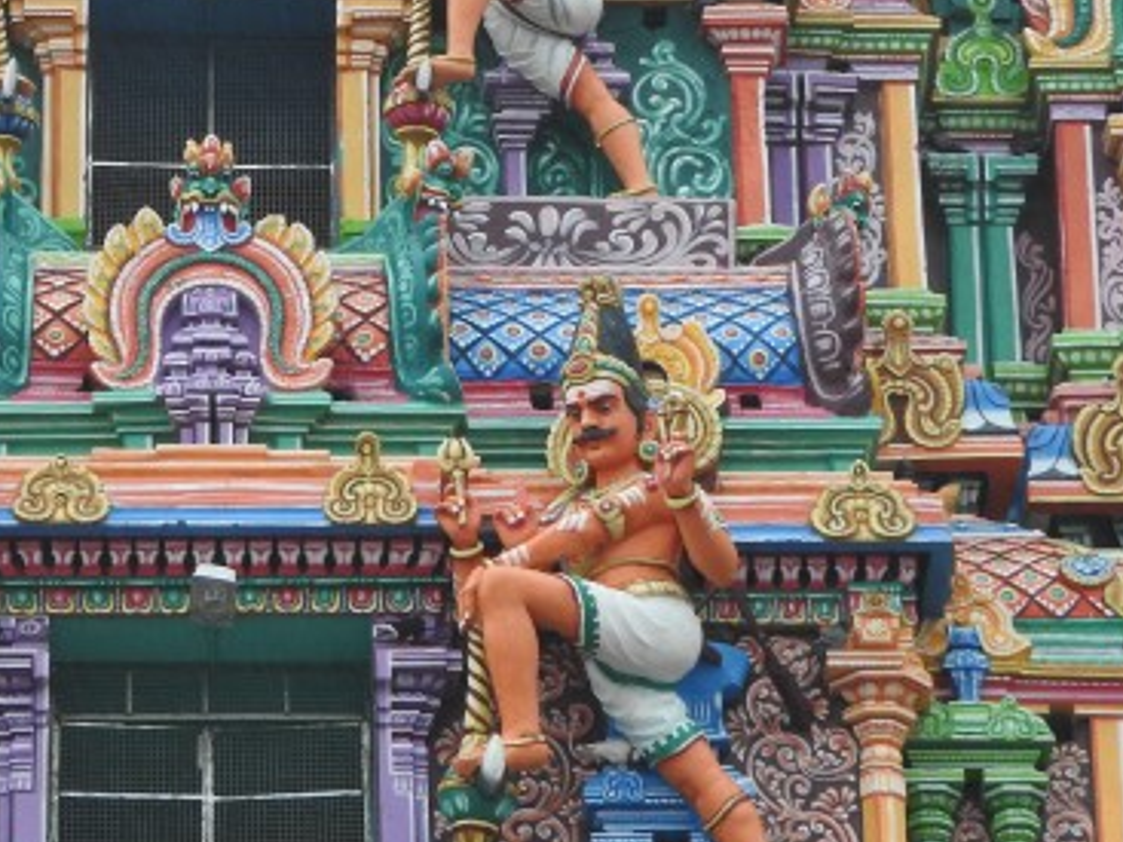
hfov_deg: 7.9
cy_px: -31
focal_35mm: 251
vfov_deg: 5.9
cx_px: 217
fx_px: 8140
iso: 160
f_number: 5
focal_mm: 20.6
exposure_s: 1/60
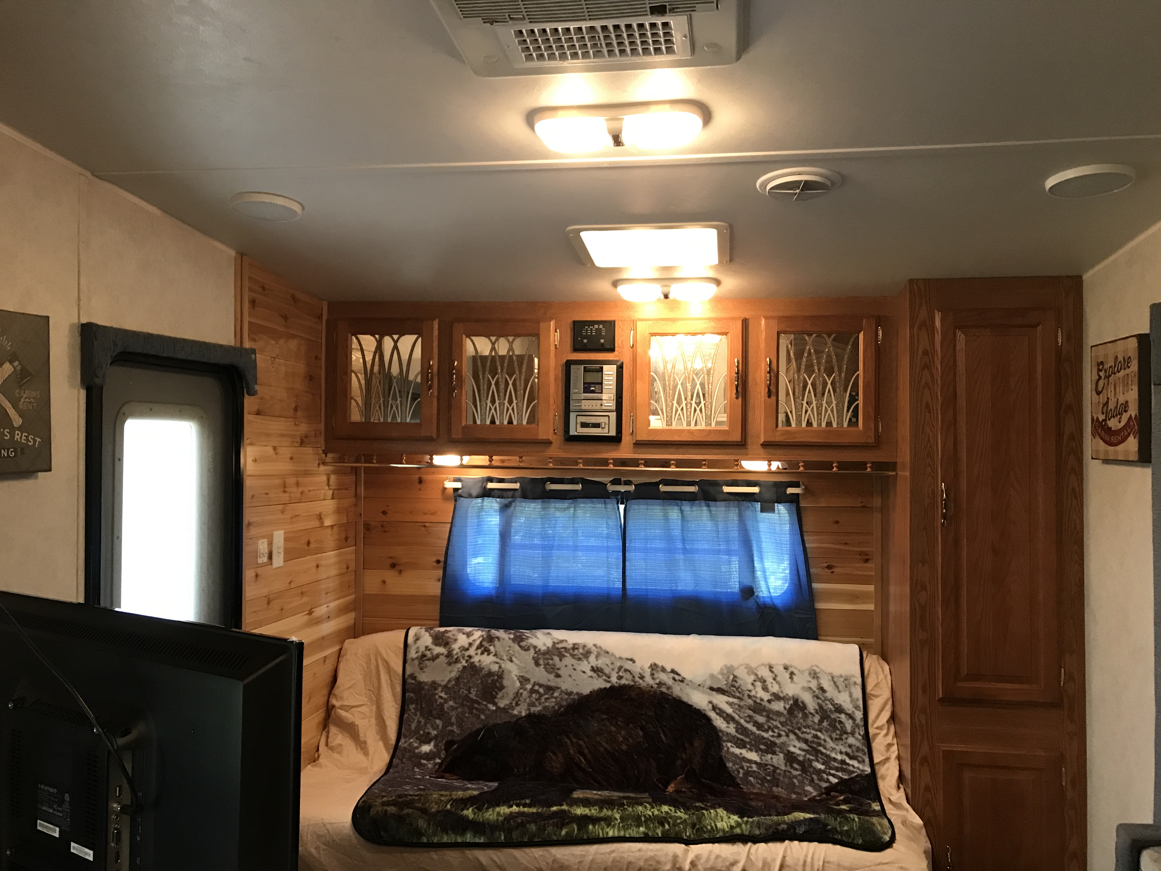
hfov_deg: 63.4
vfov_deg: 49.7
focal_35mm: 28
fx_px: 939
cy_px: 436
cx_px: 580
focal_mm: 3.99
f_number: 1.8
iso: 64
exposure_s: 1/15
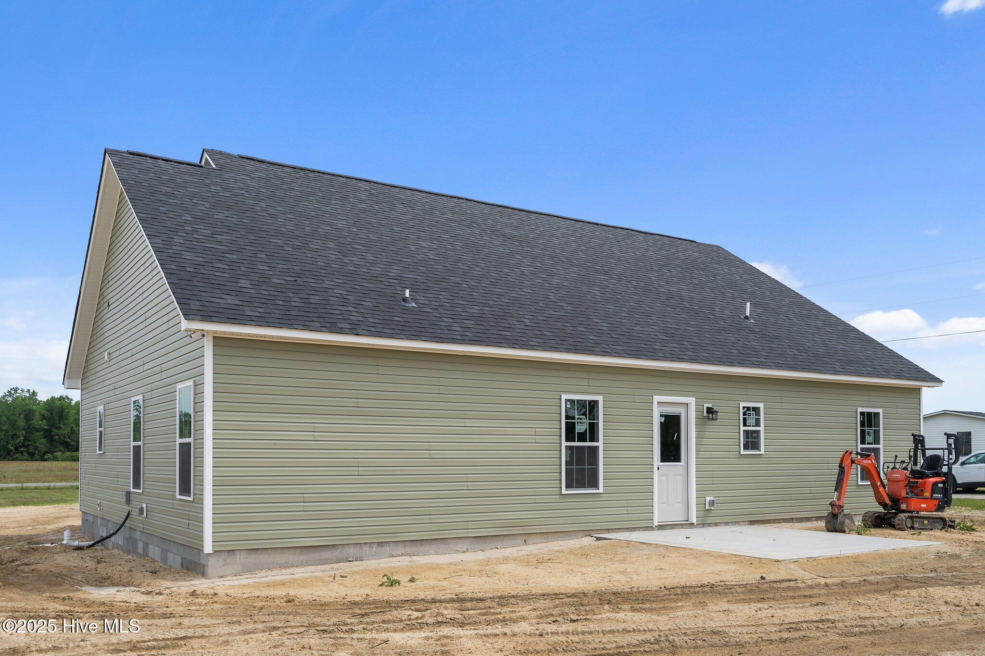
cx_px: 492
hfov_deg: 61.9
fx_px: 821
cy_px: 328
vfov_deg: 43.6
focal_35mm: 30
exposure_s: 1/250
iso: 64
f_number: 7.1
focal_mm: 30
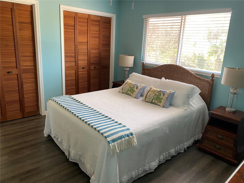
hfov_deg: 67.3
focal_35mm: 26
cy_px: 92
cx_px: 122
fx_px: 183
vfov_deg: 53.1
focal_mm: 4.25
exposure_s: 1/71
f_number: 1.8
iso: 125
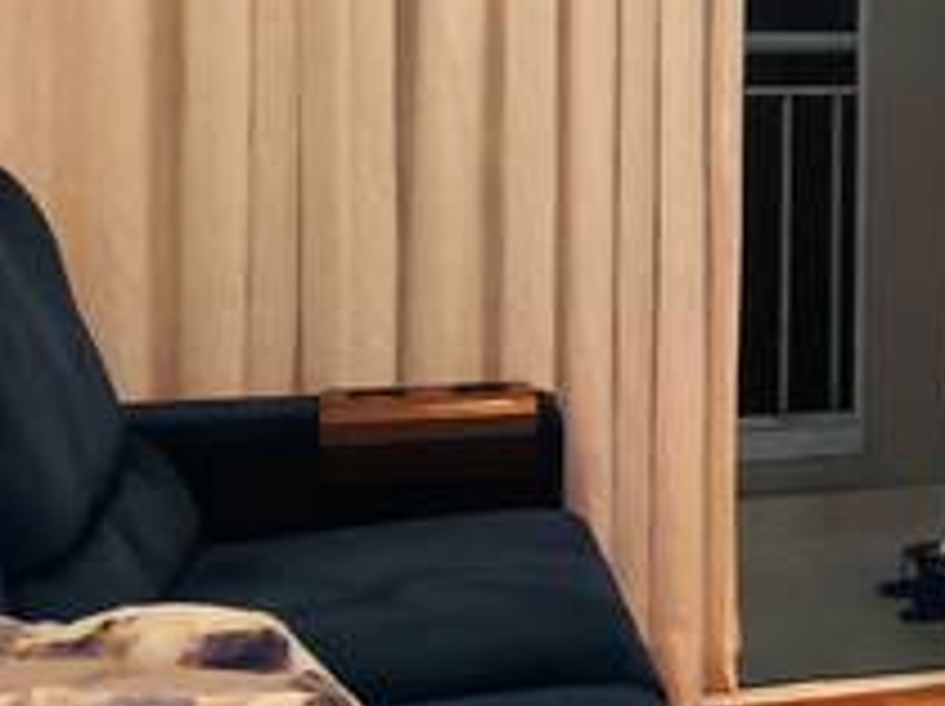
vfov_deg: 14.1
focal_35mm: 103
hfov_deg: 16.2
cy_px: 4
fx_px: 2809
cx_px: 1688
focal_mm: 1.91
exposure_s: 1/30
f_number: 2.2
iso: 400
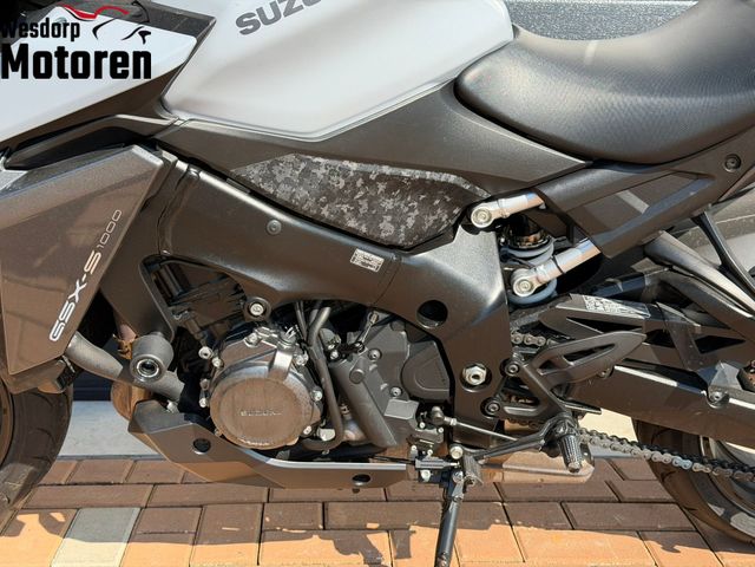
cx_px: 378
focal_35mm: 48
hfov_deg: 39.7
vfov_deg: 30.3
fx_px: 1047
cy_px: 284
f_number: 1.78
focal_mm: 6.76
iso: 100
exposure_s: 1/1838
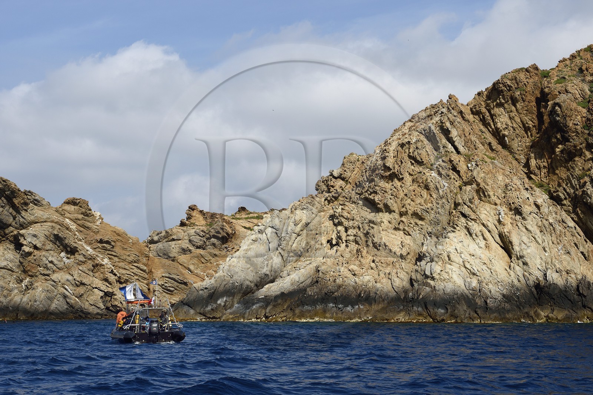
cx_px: 296
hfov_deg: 33.4
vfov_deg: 22.6
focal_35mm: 60
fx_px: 988
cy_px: 198
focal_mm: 60
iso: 200
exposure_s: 1/640
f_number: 10
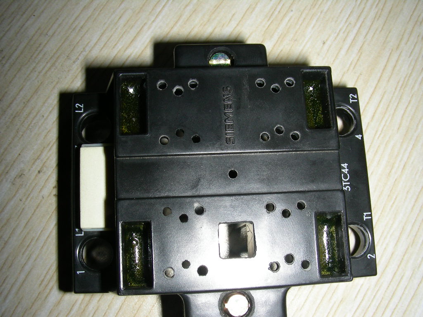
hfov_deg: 49.0
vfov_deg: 37.7
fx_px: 464
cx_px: 212
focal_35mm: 38
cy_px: 158
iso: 50
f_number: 6.8
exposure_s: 1/60.1
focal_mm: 6.3
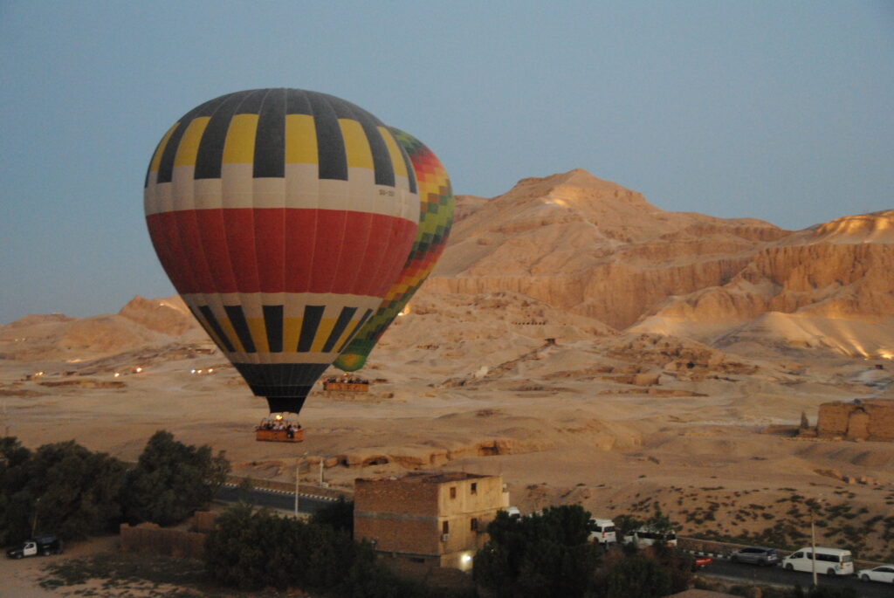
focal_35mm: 52
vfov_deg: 25.8
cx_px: 447
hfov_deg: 37.8
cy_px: 299
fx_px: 1305
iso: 1600
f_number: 4.2
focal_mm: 35
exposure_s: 1/25
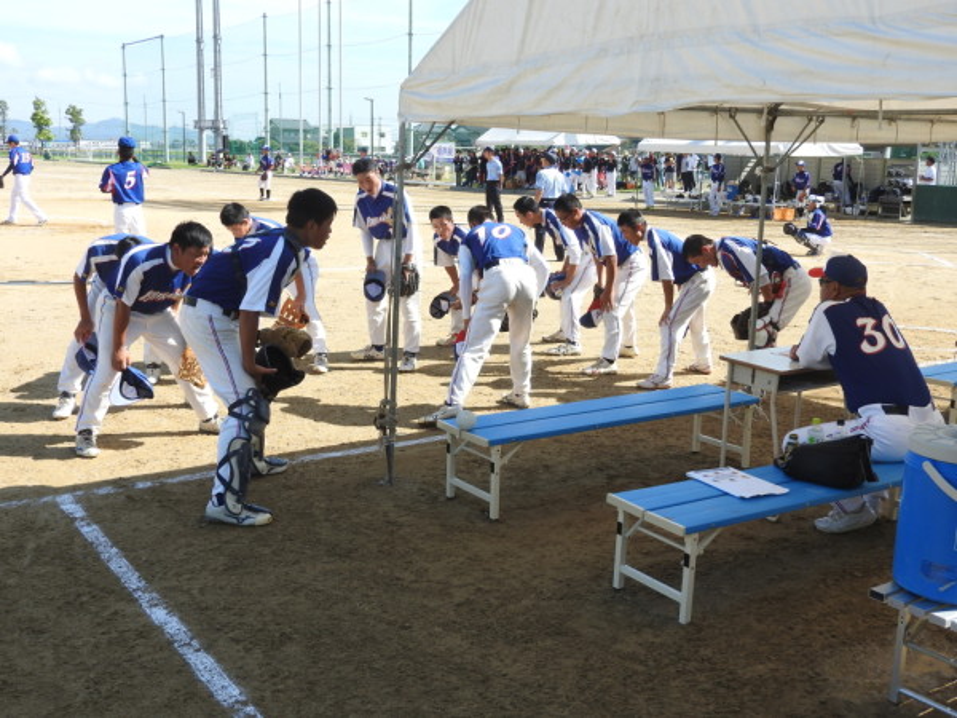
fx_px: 1106
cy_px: 359
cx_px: 478
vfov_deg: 36.0
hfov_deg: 46.8
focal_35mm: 40
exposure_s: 1/400
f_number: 3.8
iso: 100
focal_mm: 7.2
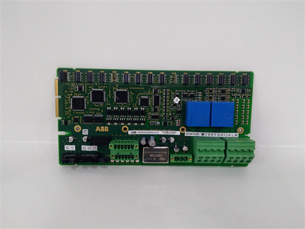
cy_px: 114
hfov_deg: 65.3
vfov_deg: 51.4
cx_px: 152
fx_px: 238
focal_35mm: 27
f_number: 2
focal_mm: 3.79
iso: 303
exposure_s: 1/33
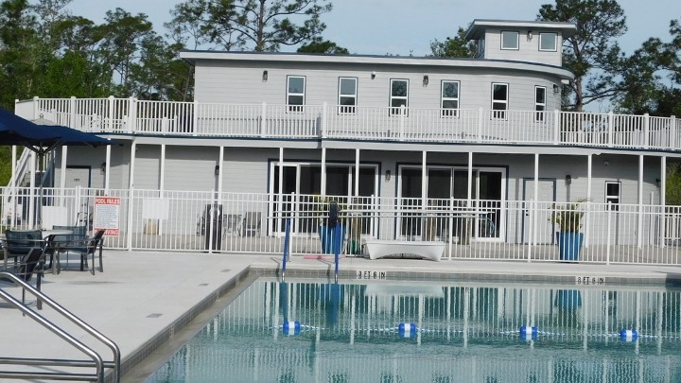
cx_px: 386
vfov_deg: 19.4
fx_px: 1120
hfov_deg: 33.8
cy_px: 158
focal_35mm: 62
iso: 125
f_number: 7.2
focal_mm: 7.1
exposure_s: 1/500
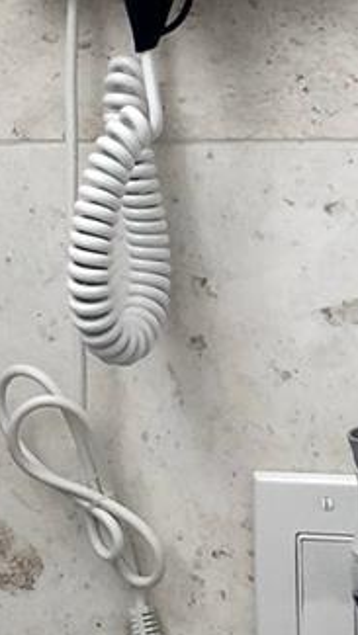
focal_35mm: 209
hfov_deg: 5.7
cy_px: 387
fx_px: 3524
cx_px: -201
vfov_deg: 10.3
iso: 20
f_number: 2.4
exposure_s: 1/60
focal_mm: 6
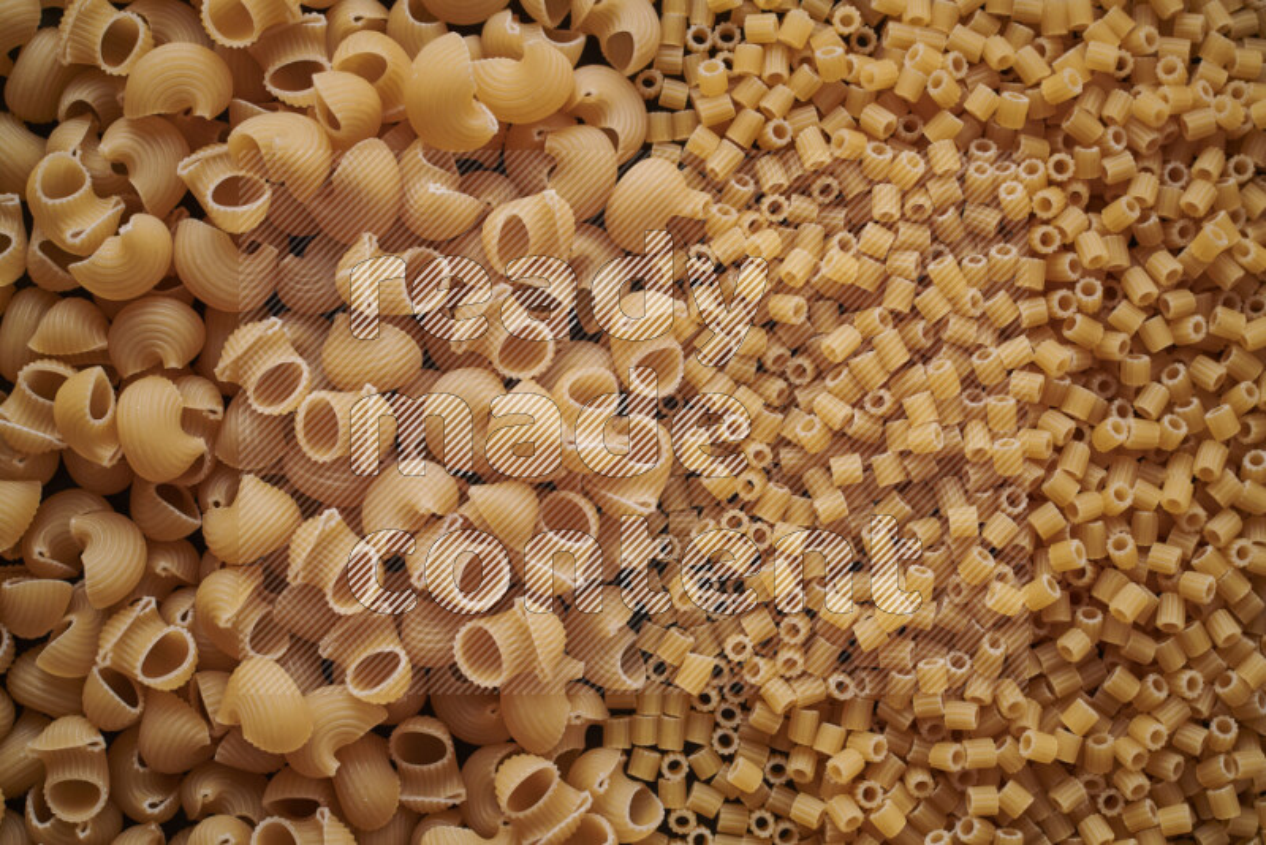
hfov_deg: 39.6
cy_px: 422
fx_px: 1759
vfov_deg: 27.0
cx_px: 633
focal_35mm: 50
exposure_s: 1/100
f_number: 8
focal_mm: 50
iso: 160
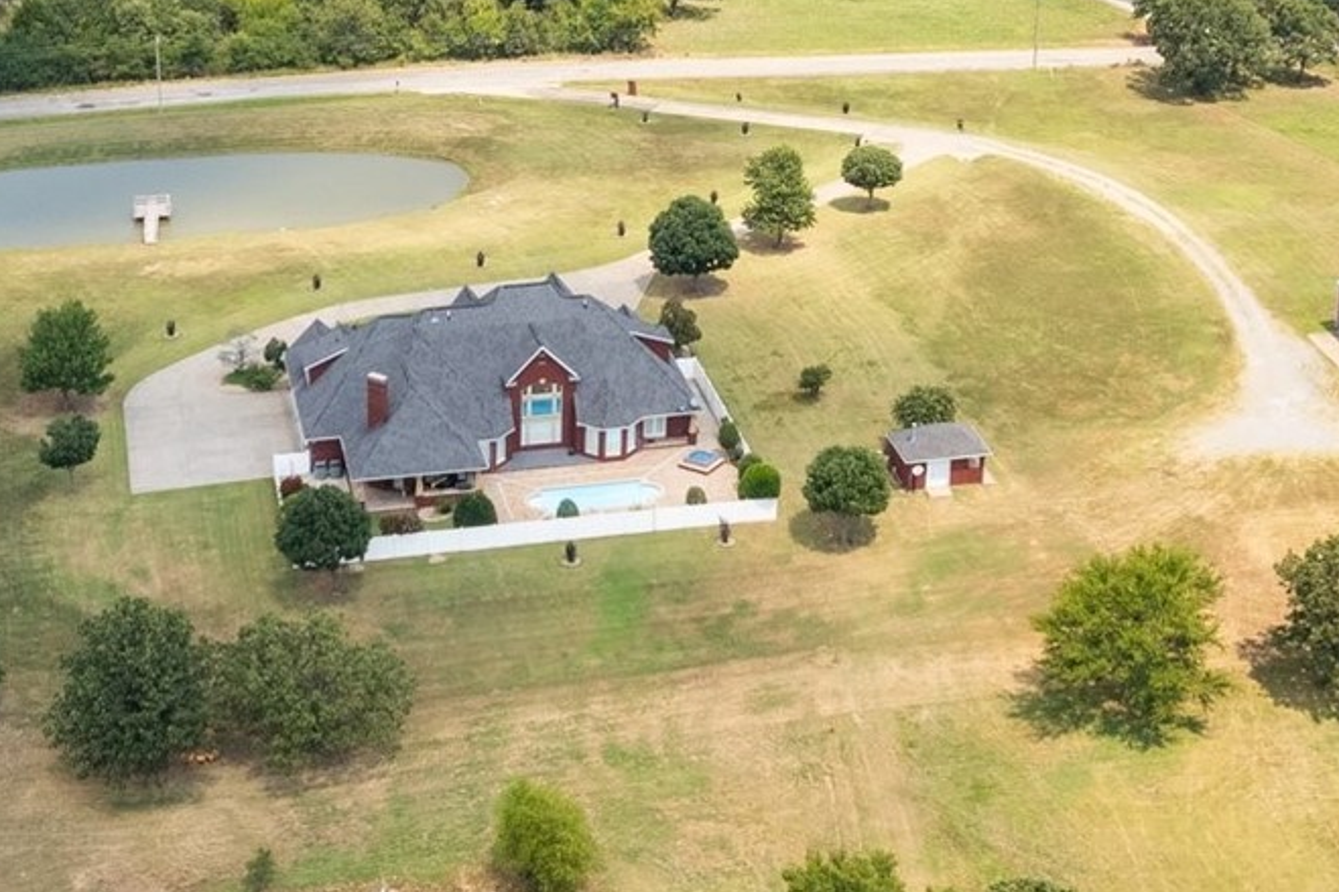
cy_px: 158
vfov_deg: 19.8
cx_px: 629
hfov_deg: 29.7
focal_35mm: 68
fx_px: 2528
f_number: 2.8
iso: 110
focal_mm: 8.38
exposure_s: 1/1250
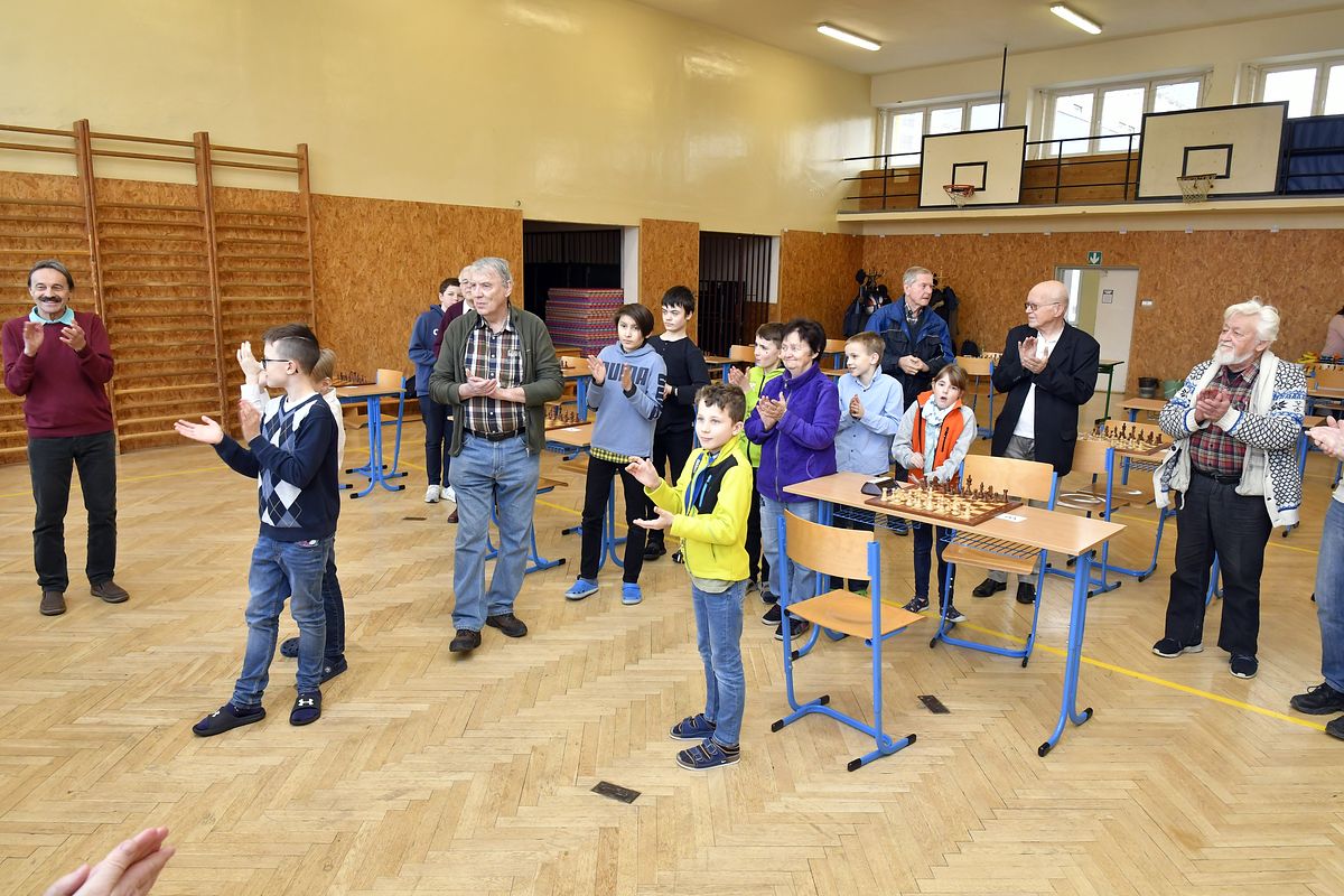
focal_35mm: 24
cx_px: 672
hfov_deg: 73.7
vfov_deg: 53.1
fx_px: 896
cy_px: 448
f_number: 6.3
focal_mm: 16
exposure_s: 1/160
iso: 1250
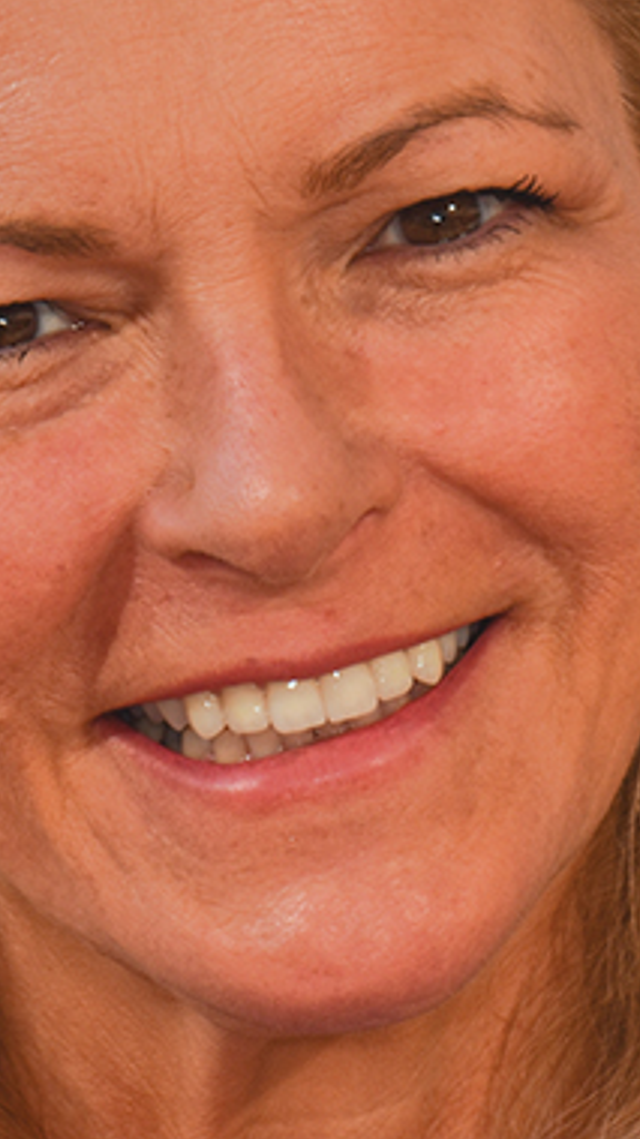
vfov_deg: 6.1
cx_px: 309
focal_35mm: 352
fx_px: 10638
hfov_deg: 3.4
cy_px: 326
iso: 200
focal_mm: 85
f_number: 18
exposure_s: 1/100
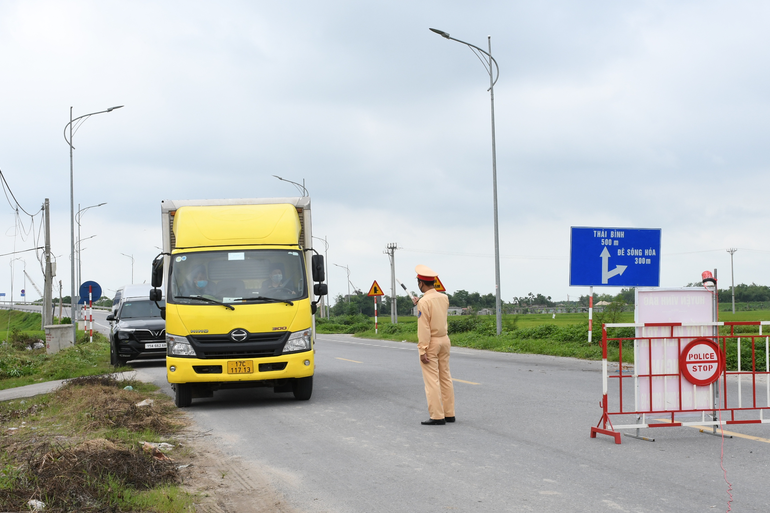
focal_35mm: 56
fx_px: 1198
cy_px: 277
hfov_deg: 35.6
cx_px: 426
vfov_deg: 24.2
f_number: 13
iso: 250
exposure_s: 1/200
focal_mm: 30
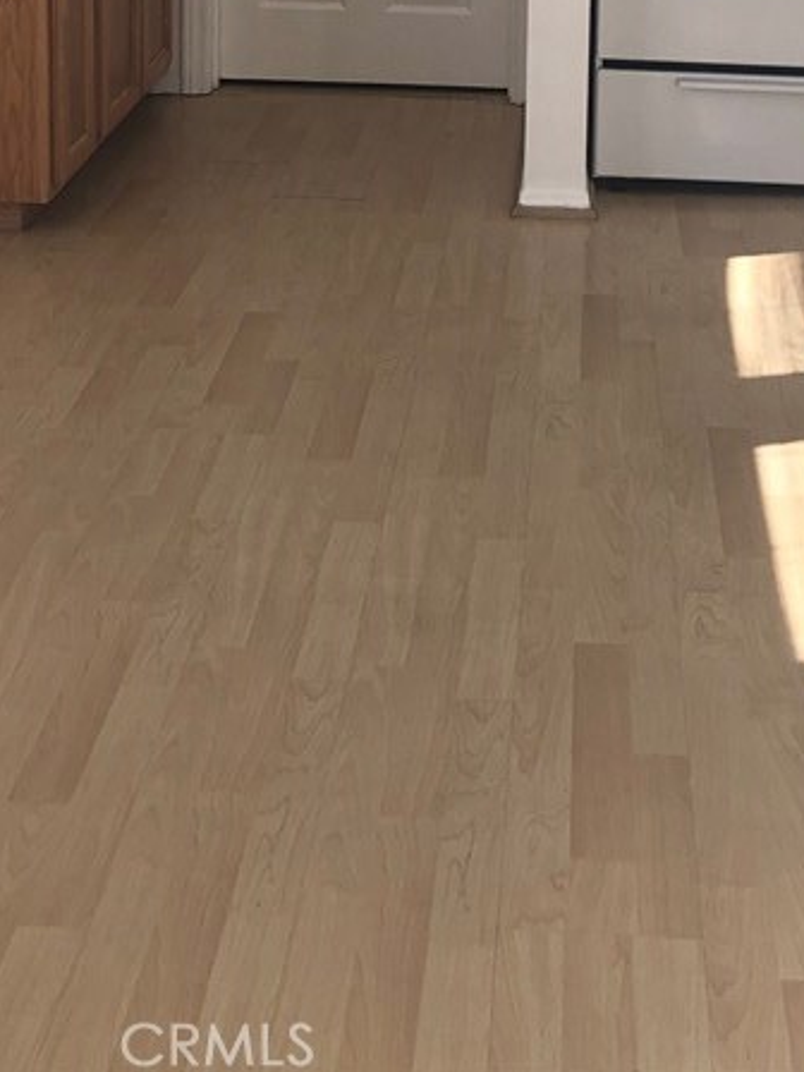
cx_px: 455
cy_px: -146
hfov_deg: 22.9
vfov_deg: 27.4
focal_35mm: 64
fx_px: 1982
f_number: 1.8
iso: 20
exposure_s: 1/121
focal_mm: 3.99
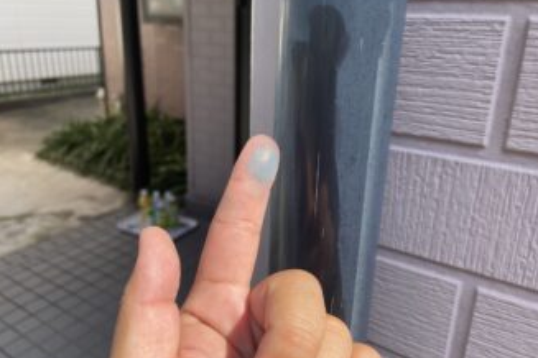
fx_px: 433
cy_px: 168
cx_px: 273
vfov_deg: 44.9
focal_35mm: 29
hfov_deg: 63.7
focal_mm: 4.2
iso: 32
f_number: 1.6
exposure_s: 1/774
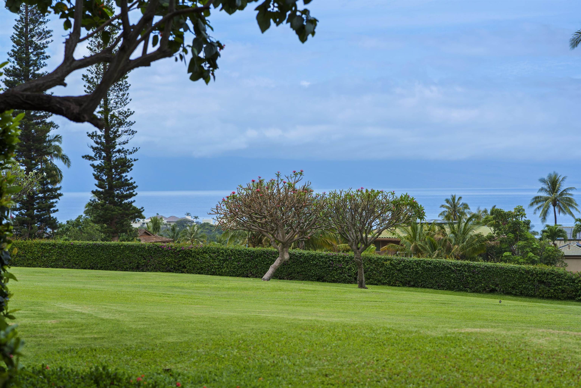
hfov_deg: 23.9
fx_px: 1372
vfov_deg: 16.1
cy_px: 194
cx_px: 290
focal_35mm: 85
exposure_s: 1/1250
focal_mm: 85
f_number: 5.6
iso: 100
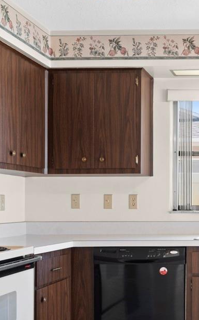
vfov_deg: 35.9
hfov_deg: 21.0
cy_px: 215
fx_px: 486
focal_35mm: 56
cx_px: 257
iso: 200
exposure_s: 1.3
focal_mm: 21
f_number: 9
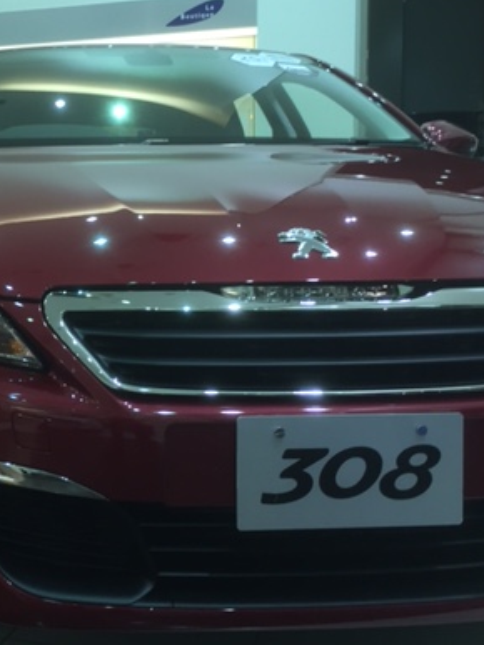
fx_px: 895
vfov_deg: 39.4
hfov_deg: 29.5
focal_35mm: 48
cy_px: 248
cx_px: 95
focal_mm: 4.15
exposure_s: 1/30
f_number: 2.2
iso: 80
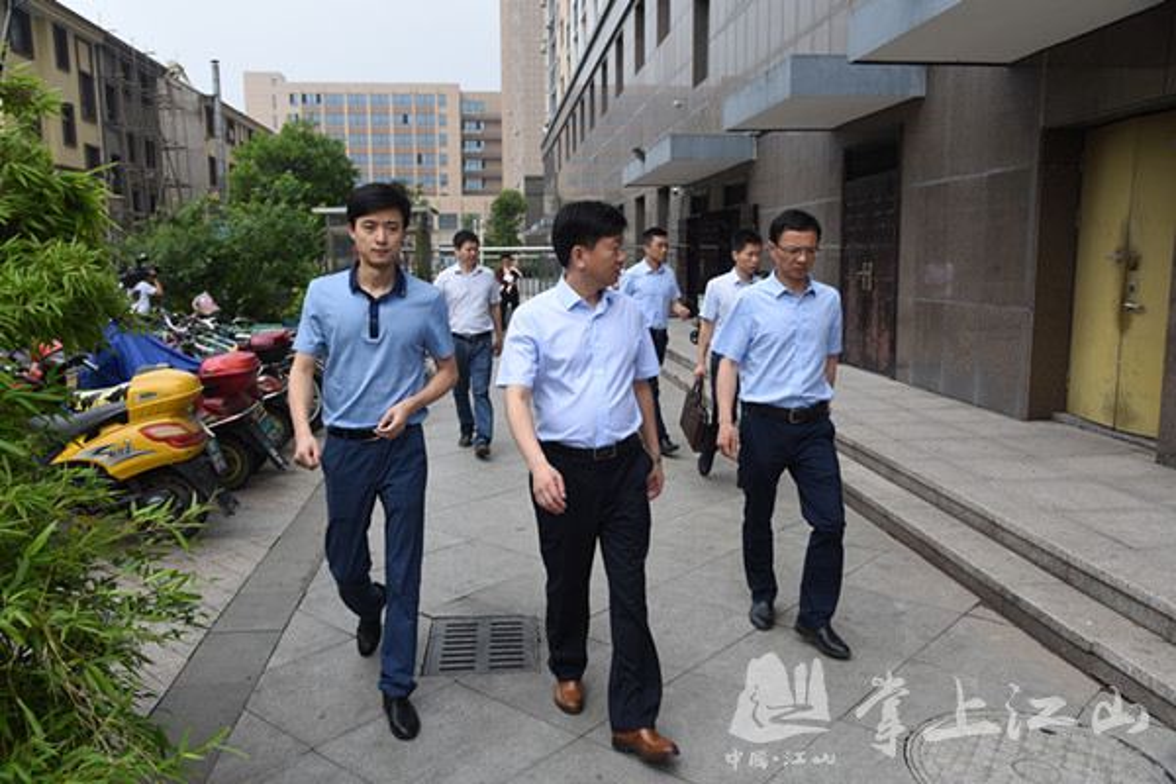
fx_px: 980
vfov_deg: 43.6
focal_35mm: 30
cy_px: 392
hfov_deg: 61.9
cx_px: 588
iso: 100
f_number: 6.3
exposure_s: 1/200
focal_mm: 30
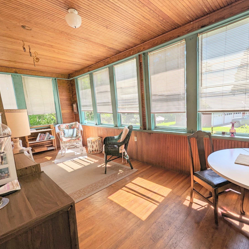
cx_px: 149
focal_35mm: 16
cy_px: 128
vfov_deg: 87.4
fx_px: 130
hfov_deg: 86.4
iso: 43
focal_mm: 1.95
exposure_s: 1/720
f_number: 2.2
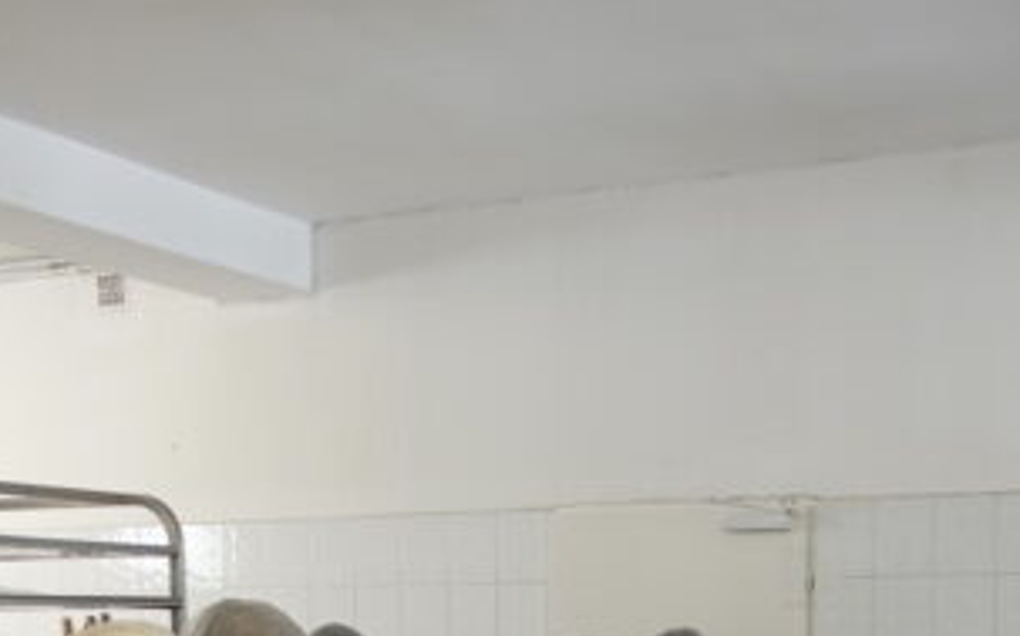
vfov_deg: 19.6
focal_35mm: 62
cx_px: 683
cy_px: 777
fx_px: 1723
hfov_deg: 32.7
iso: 250
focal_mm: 9.4
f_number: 2.2
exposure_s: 1/60
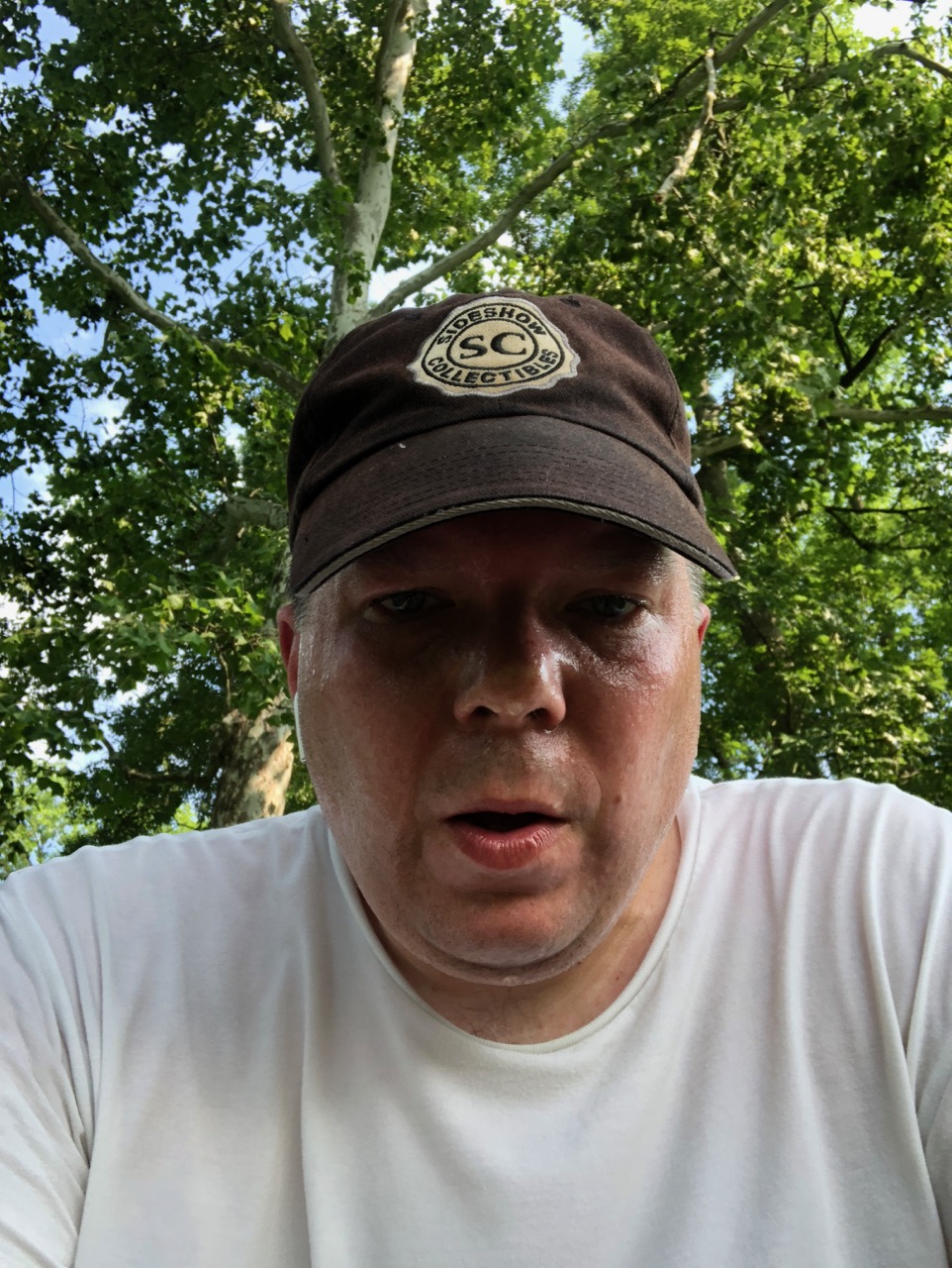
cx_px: 476
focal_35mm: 32
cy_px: 634
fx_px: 1172
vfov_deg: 56.8
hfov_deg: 44.2
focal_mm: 2.87
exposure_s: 1/120
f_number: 2.2
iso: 32
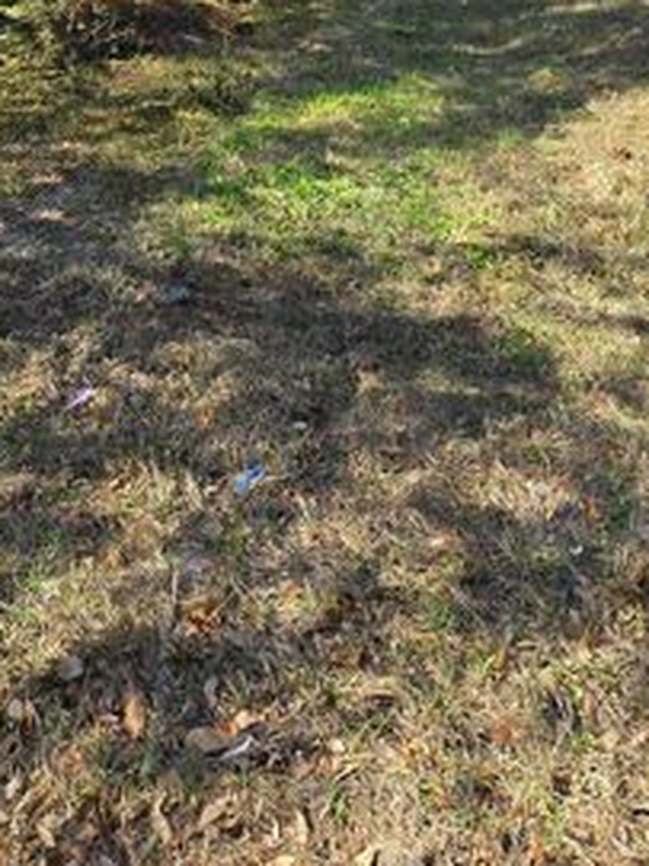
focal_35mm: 32
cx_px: 269
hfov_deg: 44.0
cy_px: -142
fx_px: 801
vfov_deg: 41.5
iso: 50
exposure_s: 1/1157
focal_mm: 2.2
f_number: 2.2
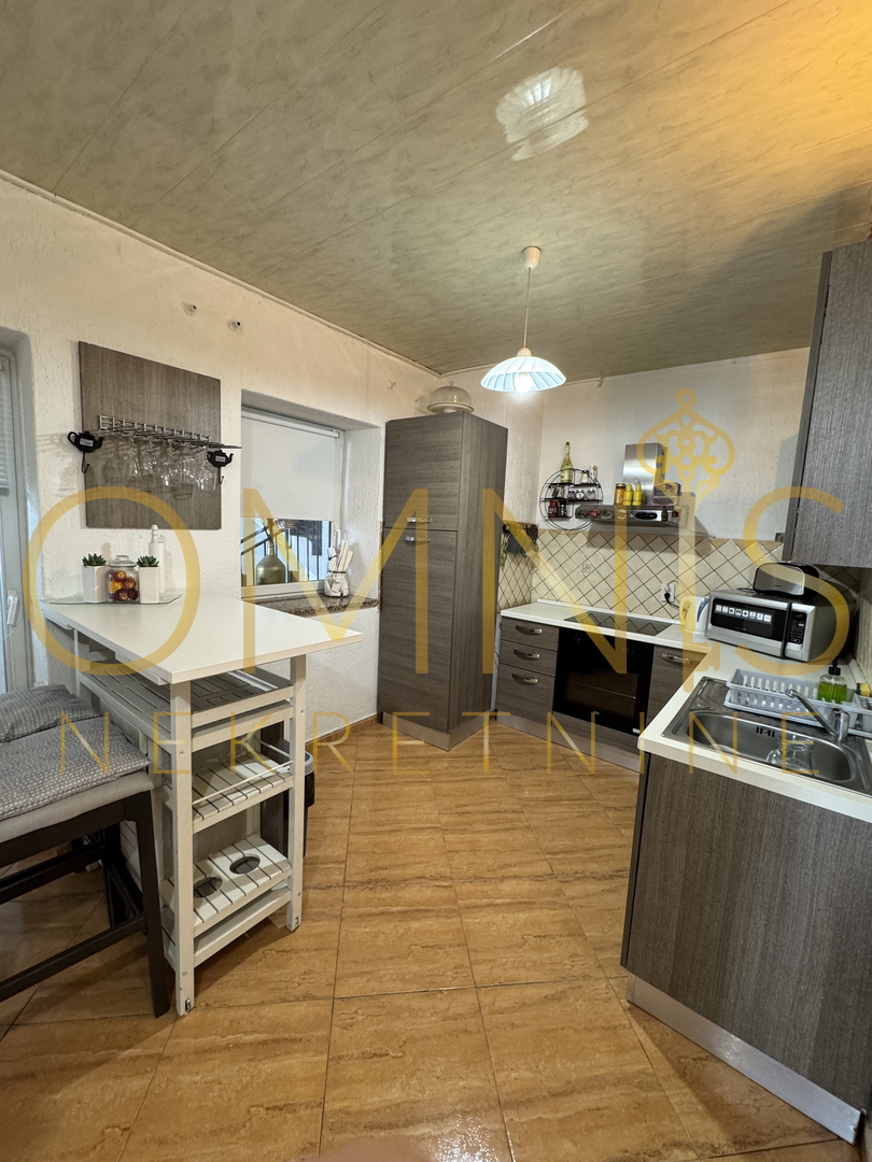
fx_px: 470
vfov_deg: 102.1
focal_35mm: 14
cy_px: 581
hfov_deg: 85.7
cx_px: 436
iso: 200
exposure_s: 1/50
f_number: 2.2
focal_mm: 2.22
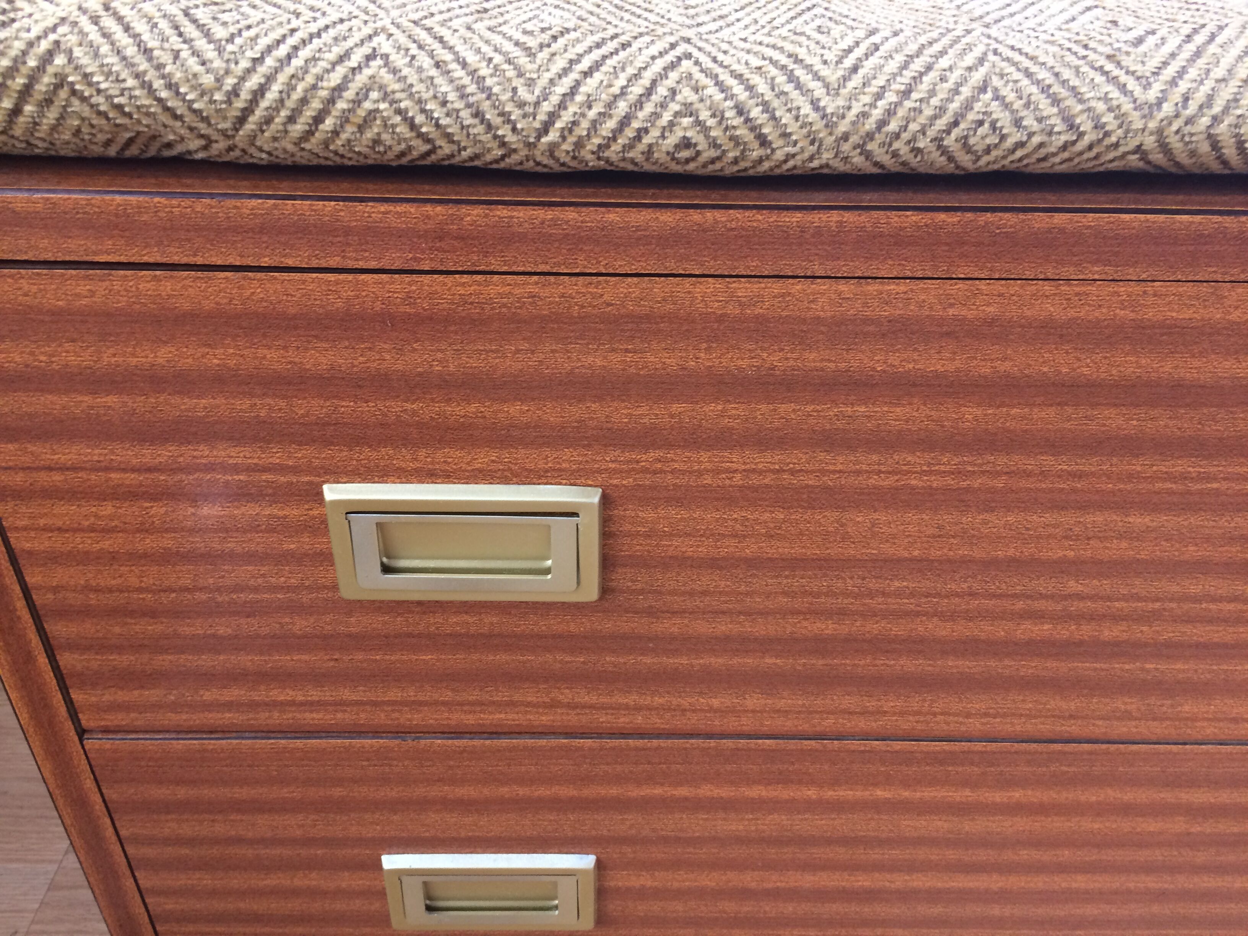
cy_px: 468
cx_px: 624
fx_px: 1046
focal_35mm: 29
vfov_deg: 48.2
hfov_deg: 61.7
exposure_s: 1/33
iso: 125
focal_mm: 4.15
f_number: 2.2
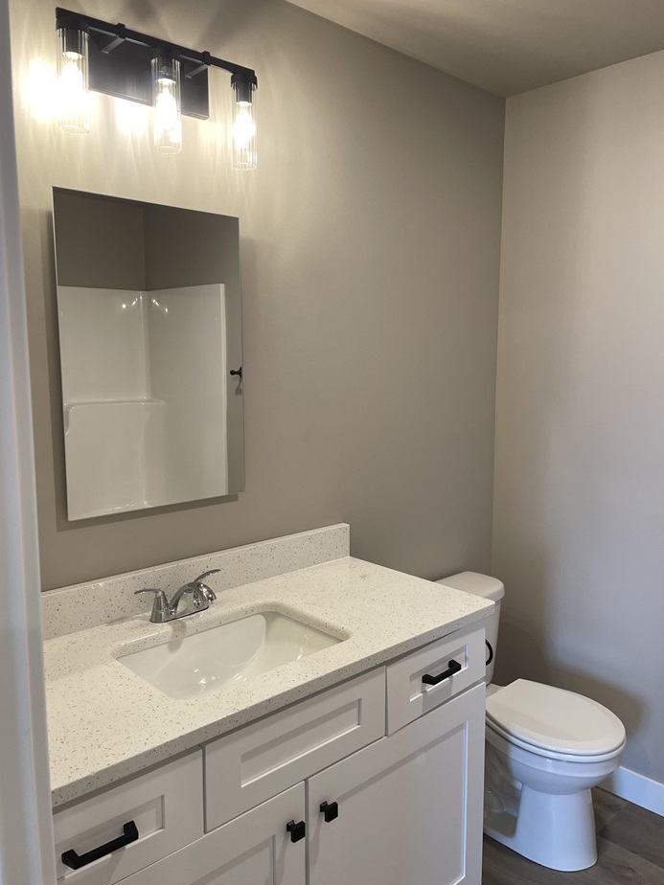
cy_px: 437
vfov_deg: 65.3
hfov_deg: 51.4
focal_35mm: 27
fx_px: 691
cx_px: 330
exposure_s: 1/60
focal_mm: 4.2
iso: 64
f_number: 1.6
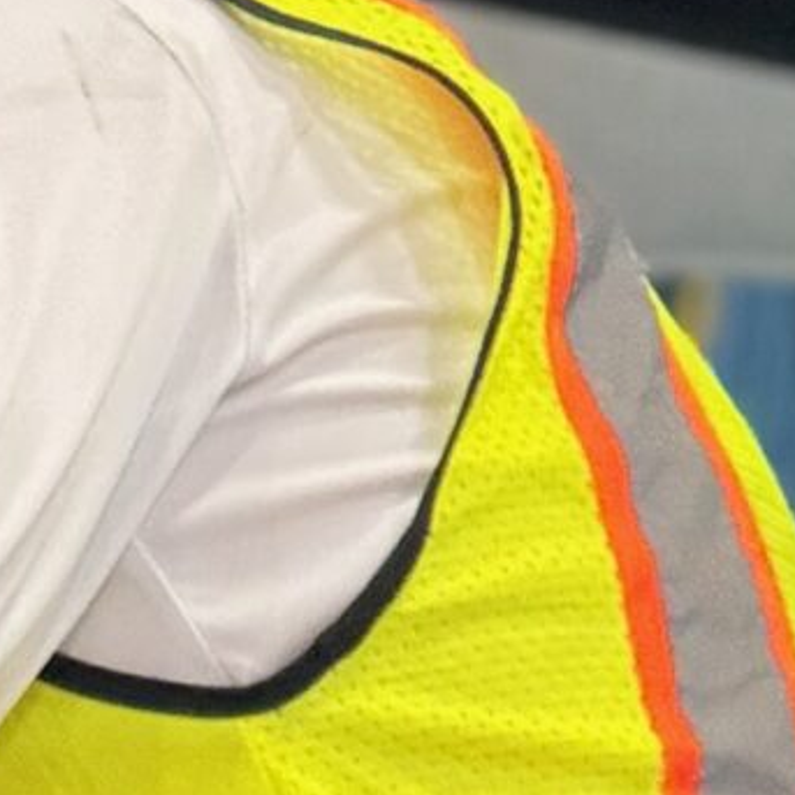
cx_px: -568
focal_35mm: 495
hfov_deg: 3.5
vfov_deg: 3.5
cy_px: 227
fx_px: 12862
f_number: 2.8
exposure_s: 1/40
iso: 640
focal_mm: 15.66
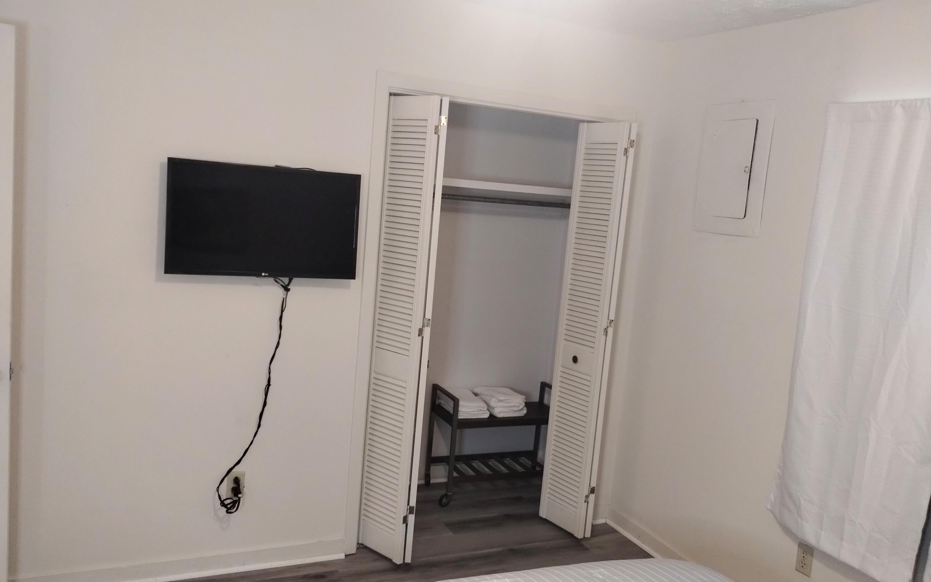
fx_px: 761
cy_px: 298
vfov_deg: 41.8
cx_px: 461
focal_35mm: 30
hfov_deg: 62.9
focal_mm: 4.27
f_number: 1.8
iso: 1109
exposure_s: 1/30
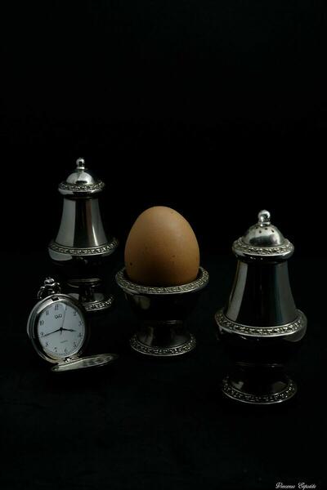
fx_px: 804
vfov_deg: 33.9
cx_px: 164
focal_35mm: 59
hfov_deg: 23.0
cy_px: 245
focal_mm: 39
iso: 800
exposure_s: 5
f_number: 11
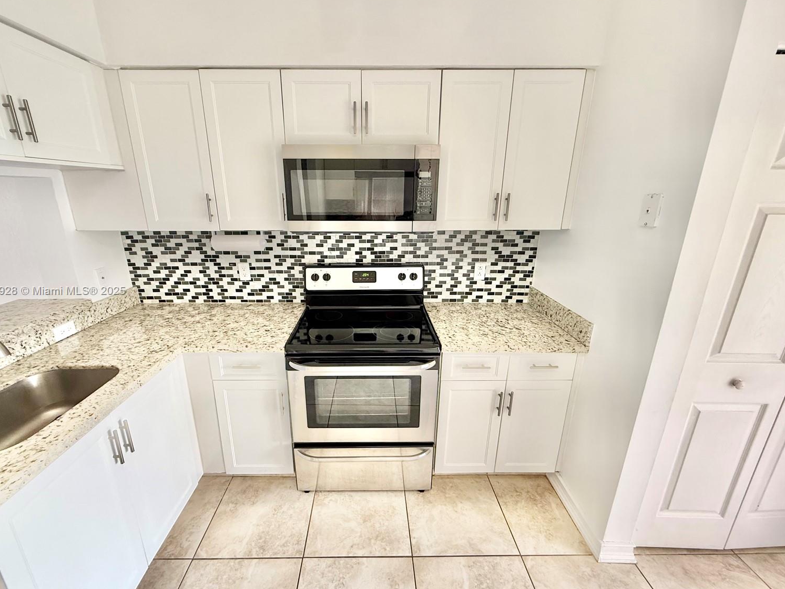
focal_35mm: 15
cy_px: 291
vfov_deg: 81.8
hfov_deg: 98.1
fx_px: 340
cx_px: 378
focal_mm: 2.22
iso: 250
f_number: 2.2
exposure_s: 1/60
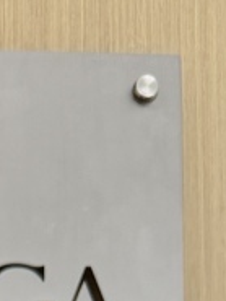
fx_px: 1626
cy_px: 1015
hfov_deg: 7.5
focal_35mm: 187
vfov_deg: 8.3
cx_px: -306
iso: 160
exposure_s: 1/121
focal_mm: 6.76
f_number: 1.78
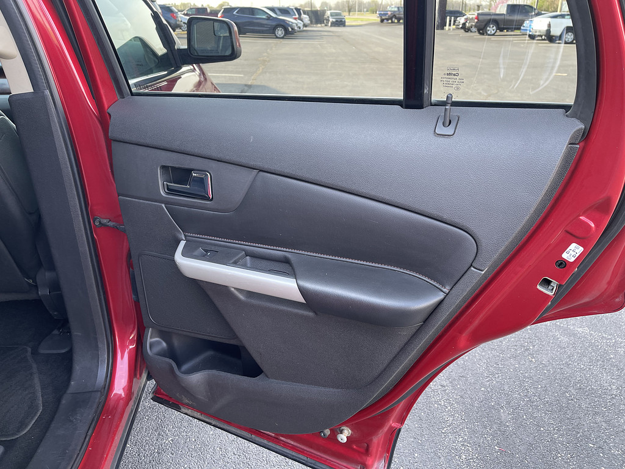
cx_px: 312
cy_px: 234
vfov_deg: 54.9
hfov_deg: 69.4
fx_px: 451
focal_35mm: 25
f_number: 1.6
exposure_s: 1/121
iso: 64
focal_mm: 5.1
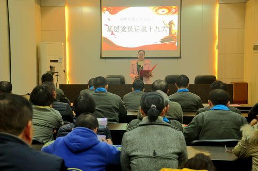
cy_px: 86
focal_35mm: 52
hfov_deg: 37.9
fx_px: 376
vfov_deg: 25.7
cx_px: 129
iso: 1100
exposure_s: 1/30
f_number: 4.5
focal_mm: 35
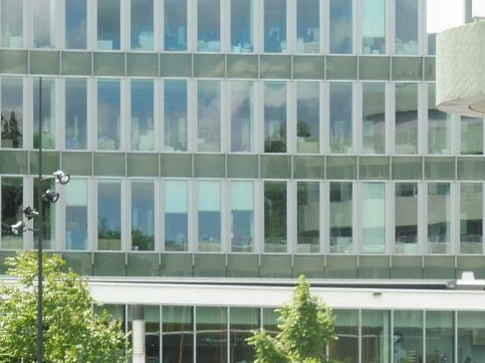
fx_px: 3792
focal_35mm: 271
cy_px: 377
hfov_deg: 7.3
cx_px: 373
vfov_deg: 5.5
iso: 100
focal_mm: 23.1
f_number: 7.1
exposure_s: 1/100
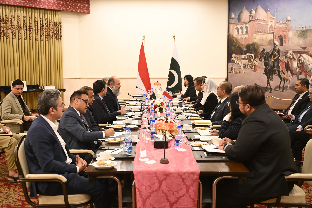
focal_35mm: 43
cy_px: 104
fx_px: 373
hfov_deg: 45.4
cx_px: 156
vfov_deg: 31.2
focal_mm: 43
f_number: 4
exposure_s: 1/100
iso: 5000
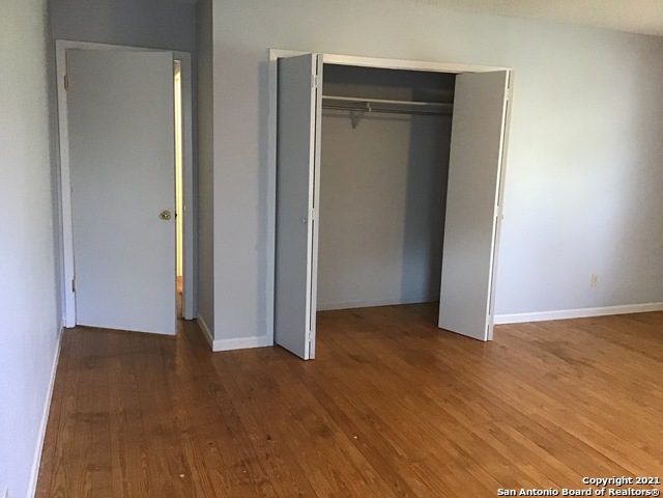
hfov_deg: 58.4
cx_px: 332
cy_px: 249
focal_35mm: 31
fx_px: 594
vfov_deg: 45.4
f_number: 2.4
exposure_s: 1/20
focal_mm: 3.3
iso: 200
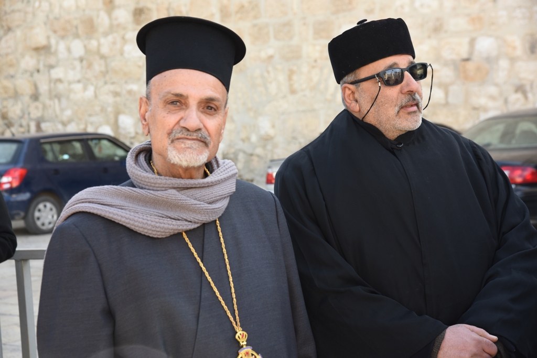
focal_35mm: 78
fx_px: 1164
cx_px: 268
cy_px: 179
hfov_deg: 26.0
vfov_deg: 17.5
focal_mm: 78
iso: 500
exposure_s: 1/200
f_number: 7.1
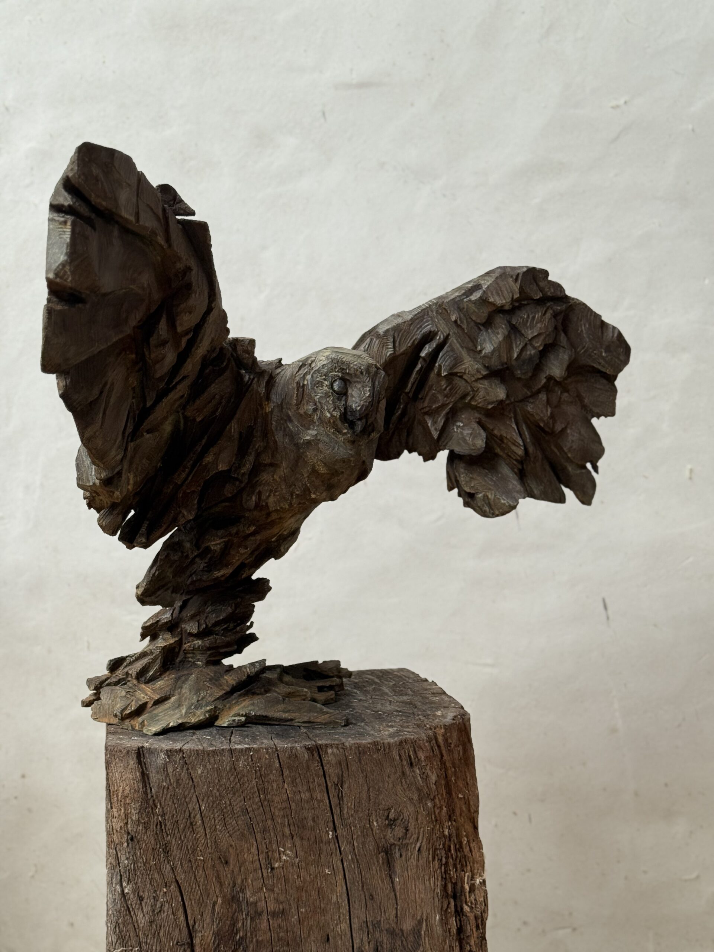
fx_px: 1320
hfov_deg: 30.3
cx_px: 357
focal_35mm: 48
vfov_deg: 39.7
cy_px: 476
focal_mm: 6.76
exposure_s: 1/60
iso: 100
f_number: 1.78
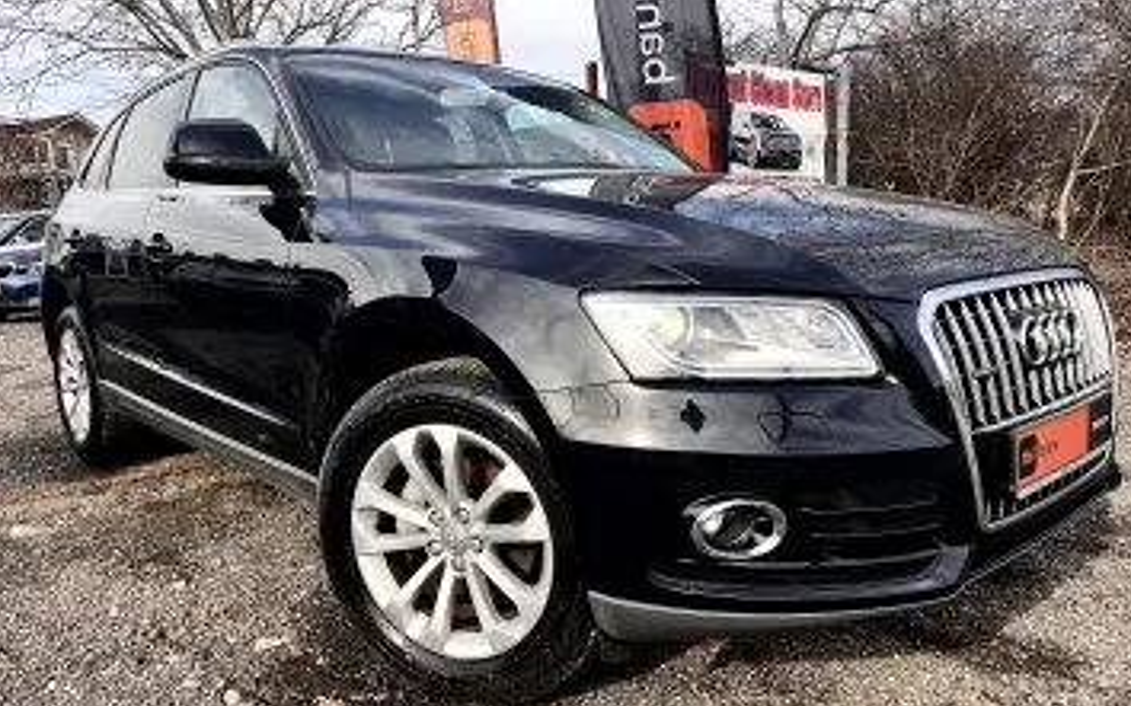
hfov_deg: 66.5
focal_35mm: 28
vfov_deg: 44.5
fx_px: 863
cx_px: 562
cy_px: 374
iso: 50
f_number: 1.6
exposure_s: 1/943
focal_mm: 5.1
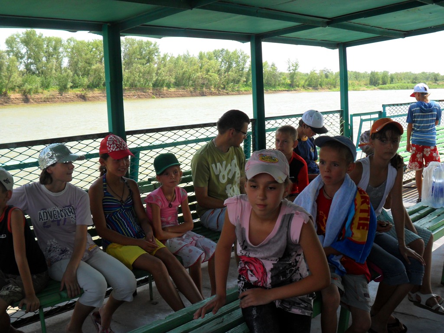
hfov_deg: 42.9
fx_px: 564
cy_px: 166
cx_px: 222
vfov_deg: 32.9
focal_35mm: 44
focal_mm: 7.8
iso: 100
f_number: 4.5
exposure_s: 1/250
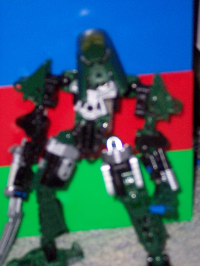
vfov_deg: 21.5
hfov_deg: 16.2
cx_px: 100
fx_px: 701
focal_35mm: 91
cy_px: 133
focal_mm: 18.7
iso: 140
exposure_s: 1/90
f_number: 4.1
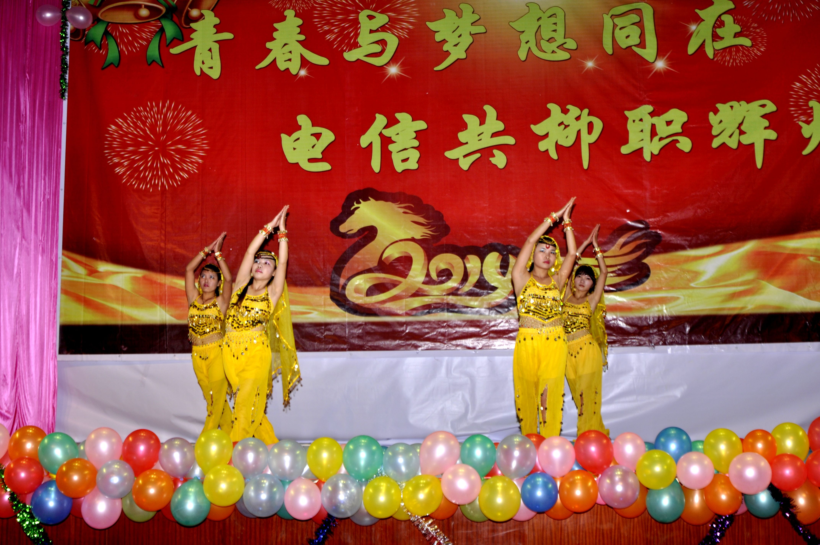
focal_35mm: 48
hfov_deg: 41.2
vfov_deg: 28.0
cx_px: 410
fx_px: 1092
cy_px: 272
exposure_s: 1/200
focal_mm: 32
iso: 200
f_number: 4
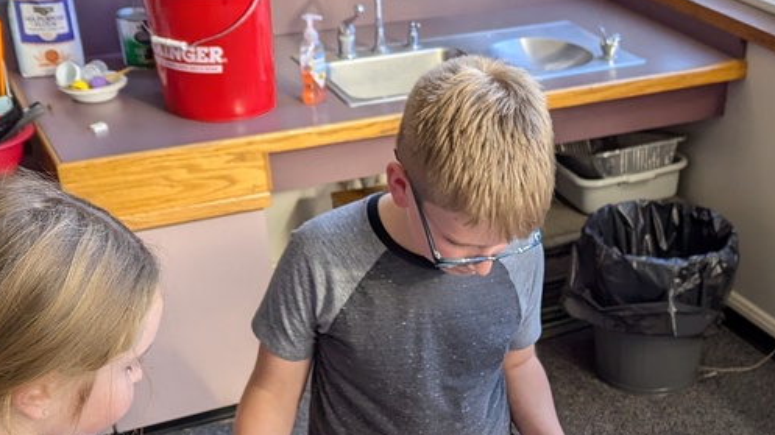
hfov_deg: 37.8
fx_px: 1109
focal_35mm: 54
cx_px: 555
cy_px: 472
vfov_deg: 21.1
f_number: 1.85
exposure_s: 1/152
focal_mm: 6.81
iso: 368
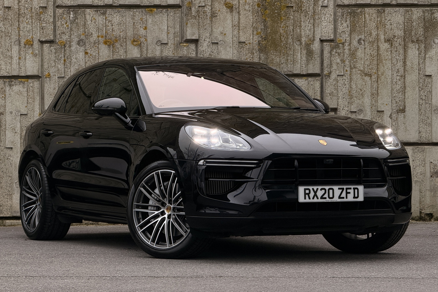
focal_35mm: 125
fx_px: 1521
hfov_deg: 16.4
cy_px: 152
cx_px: 219
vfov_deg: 11.0
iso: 100
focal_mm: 15.66
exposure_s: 1/99
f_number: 2.8
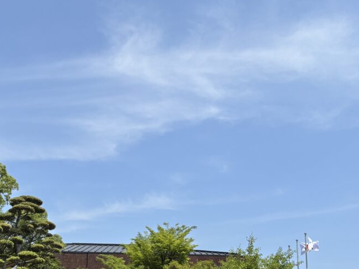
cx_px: 213
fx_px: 529
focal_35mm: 51
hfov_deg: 37.4
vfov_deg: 27.9
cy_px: 218
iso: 50
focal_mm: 5.96
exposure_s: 1/3937
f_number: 1.6
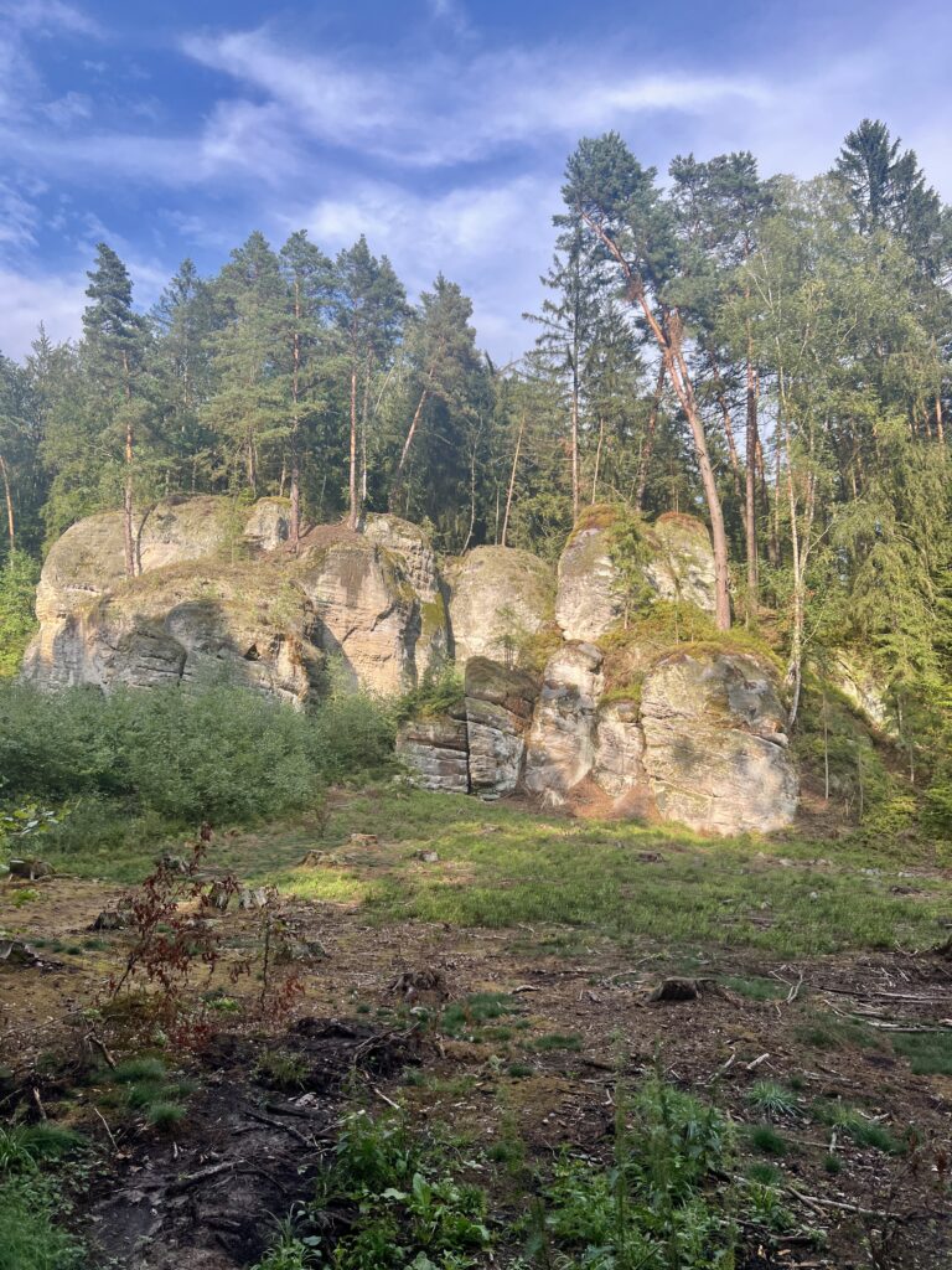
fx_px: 953
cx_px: 476
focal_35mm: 26
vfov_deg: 67.3
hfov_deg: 53.1
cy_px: 635
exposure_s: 1/1209
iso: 50
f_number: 1.5
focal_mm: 5.7
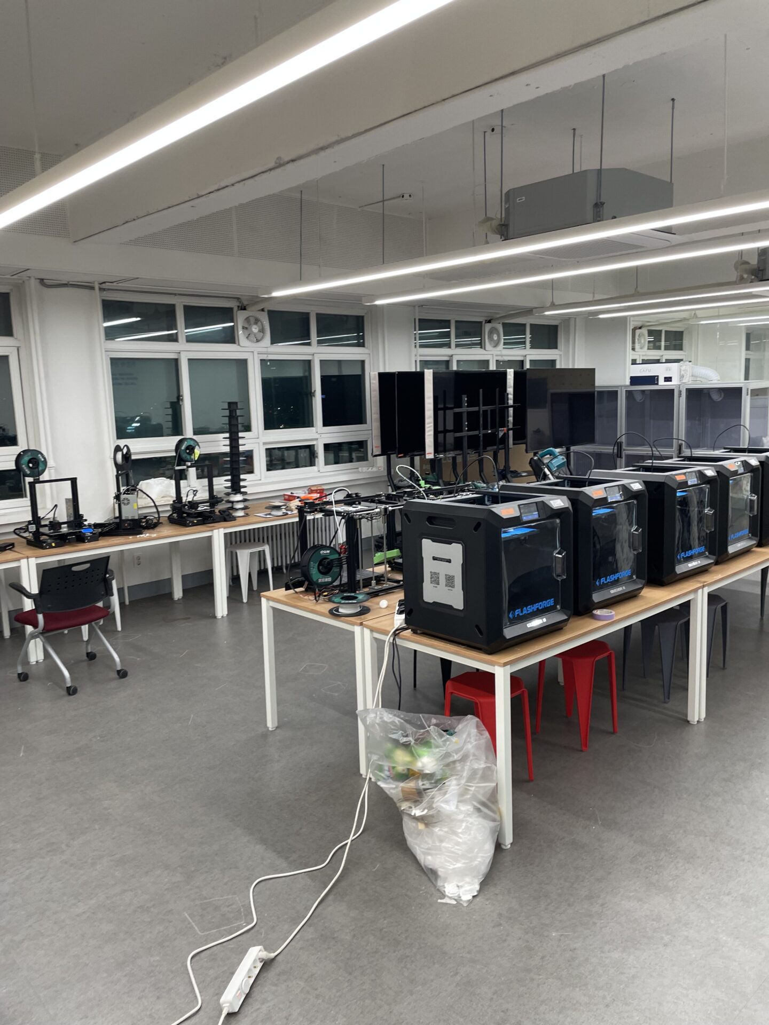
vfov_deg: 67.3
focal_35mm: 26
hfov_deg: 53.1
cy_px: 512
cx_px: 384
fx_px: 770
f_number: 1.6
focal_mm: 4.2
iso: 80
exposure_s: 1/60
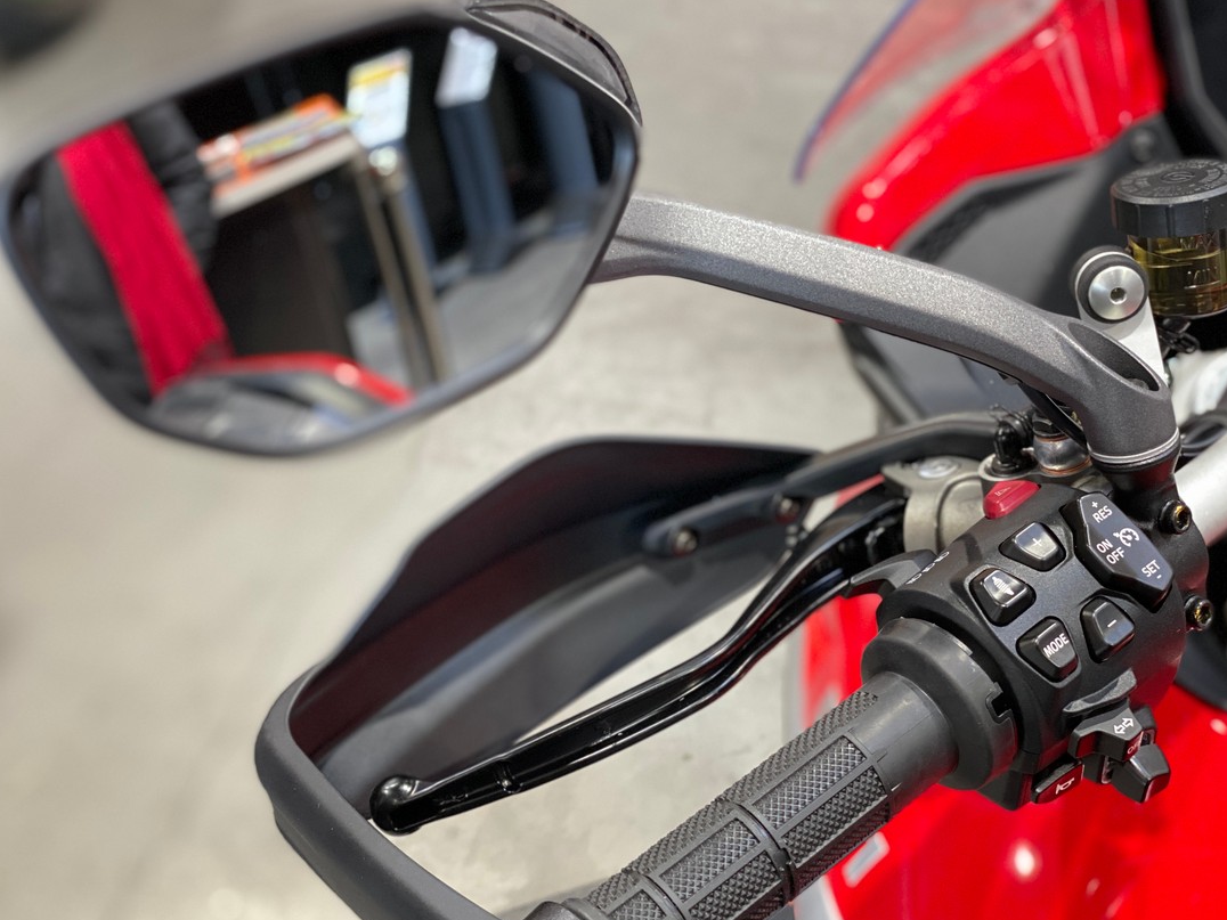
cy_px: 456
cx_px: 675
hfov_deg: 33.2
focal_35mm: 58
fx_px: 2056
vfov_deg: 25.2
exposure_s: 1/40
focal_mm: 6
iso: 160
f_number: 2
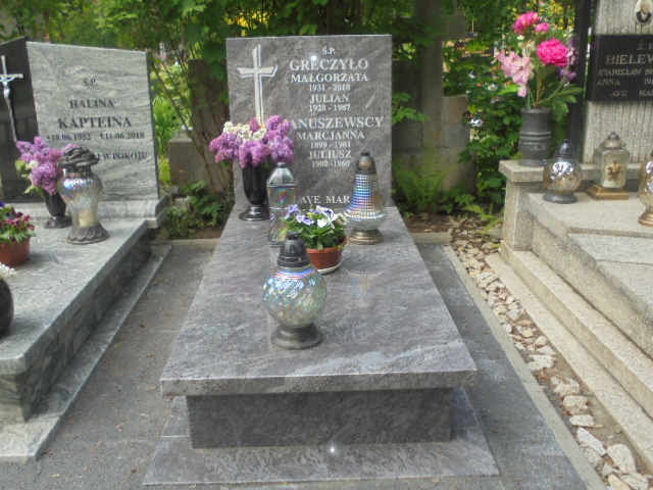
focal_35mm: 34
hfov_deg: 54.0
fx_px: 641
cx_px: 326
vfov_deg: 41.8
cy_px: 245
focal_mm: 6.1
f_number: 4
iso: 100
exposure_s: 1/125
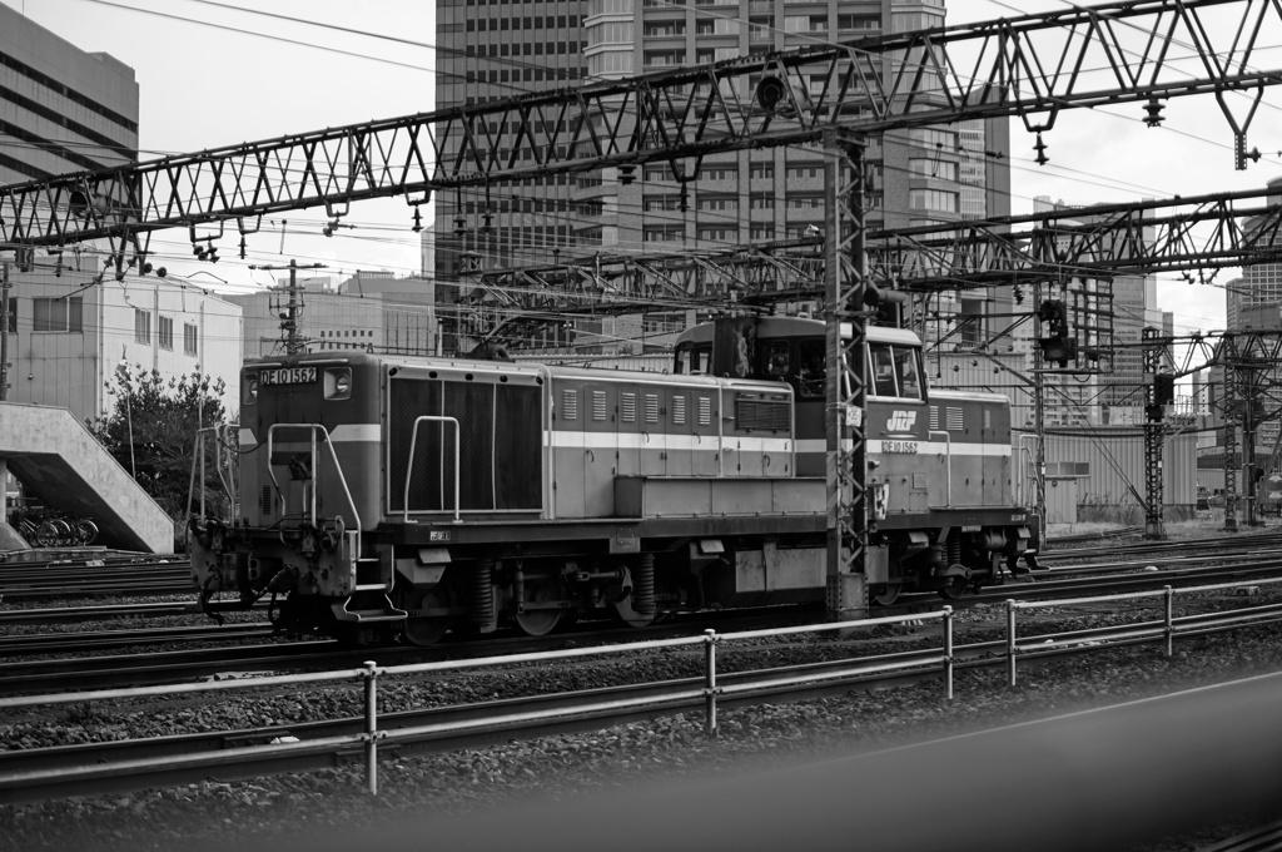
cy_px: 426
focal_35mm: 52
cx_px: 641
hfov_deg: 37.9
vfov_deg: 25.7
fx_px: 1867
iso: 100
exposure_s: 1/2000
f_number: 1.8
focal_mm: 35
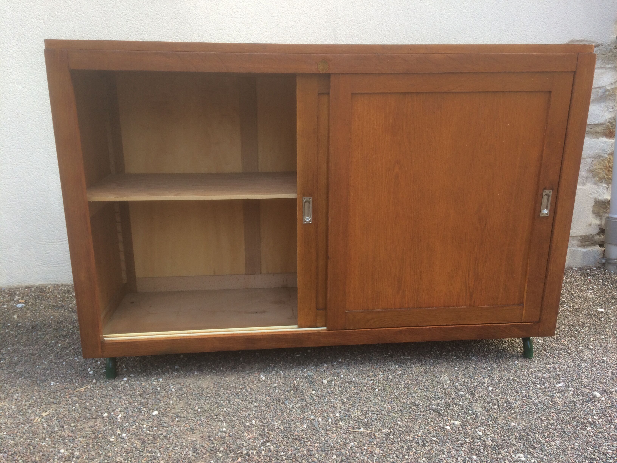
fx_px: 517
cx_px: 308
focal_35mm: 29
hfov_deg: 61.7
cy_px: 232
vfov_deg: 48.2
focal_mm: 4.15
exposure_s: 1/100
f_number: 2.2
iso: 32
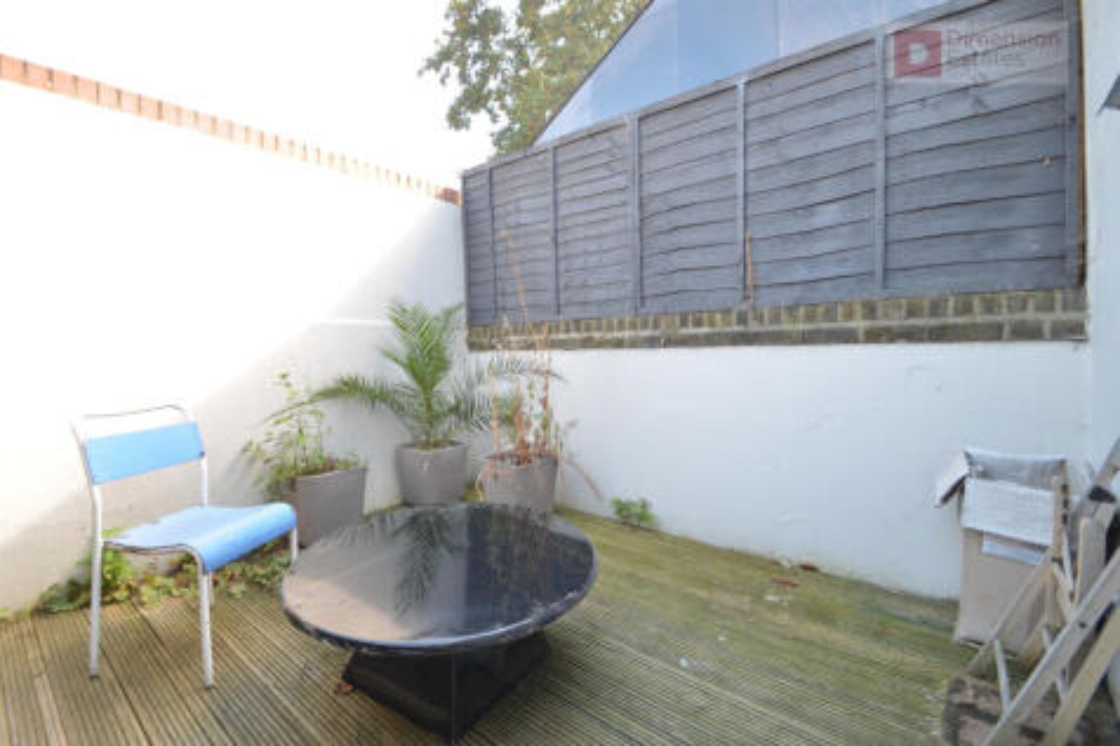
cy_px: 373
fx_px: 466
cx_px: 560
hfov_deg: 100.4
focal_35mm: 15
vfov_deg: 77.3
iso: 250
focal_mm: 10
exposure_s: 1/90
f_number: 4.8
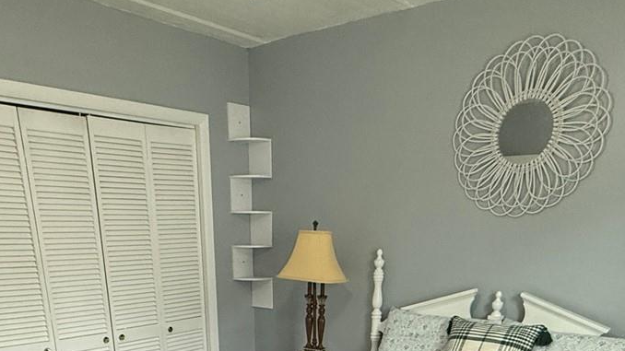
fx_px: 596
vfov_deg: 26.3
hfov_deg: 55.3
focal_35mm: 36
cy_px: 489
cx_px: 293
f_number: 2.2
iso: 320
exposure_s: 1/120
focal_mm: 2.22
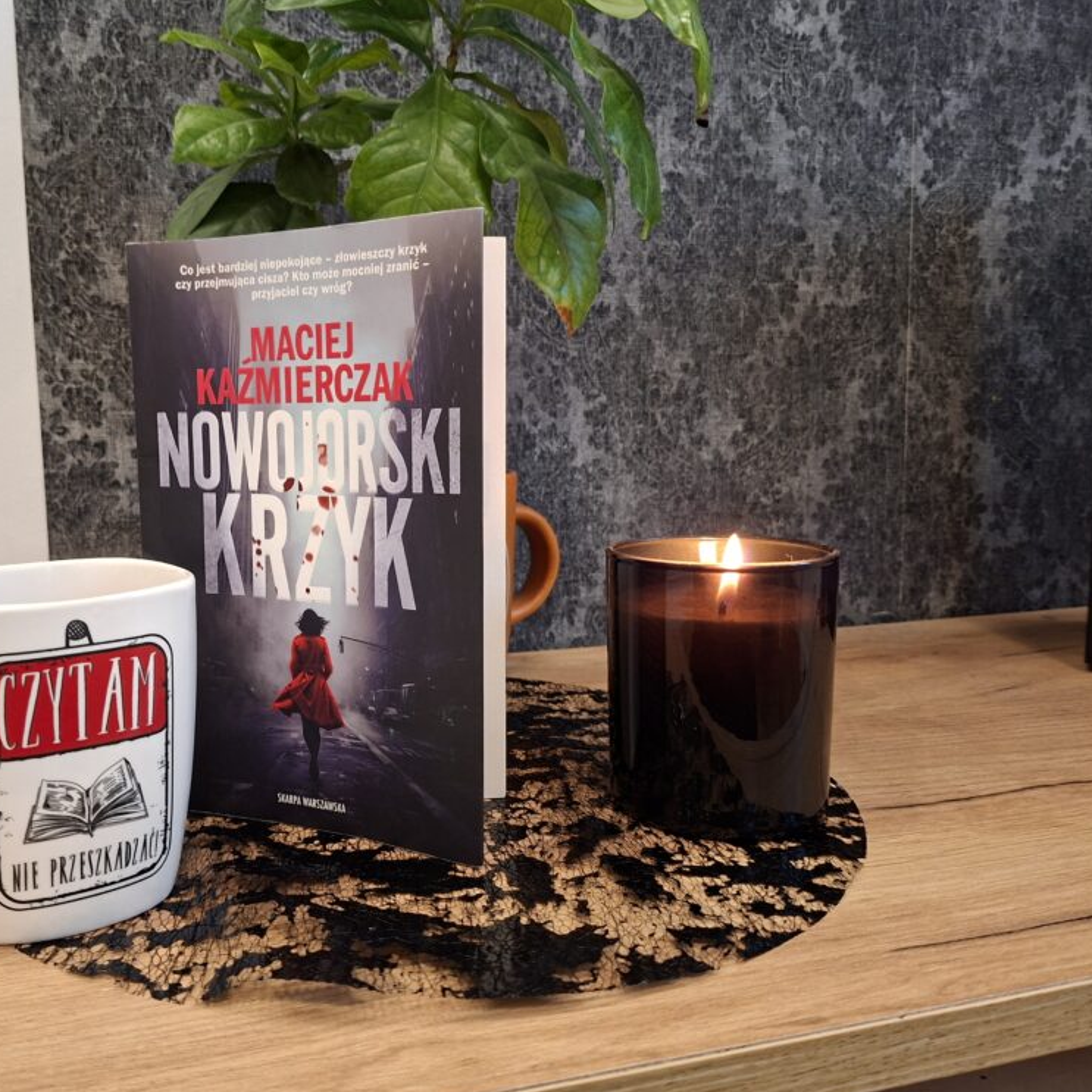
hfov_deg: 56.5
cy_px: 563
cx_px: 403
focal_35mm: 28
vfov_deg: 57.3
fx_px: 999
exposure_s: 1/33
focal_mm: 5.54
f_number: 1.8
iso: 400
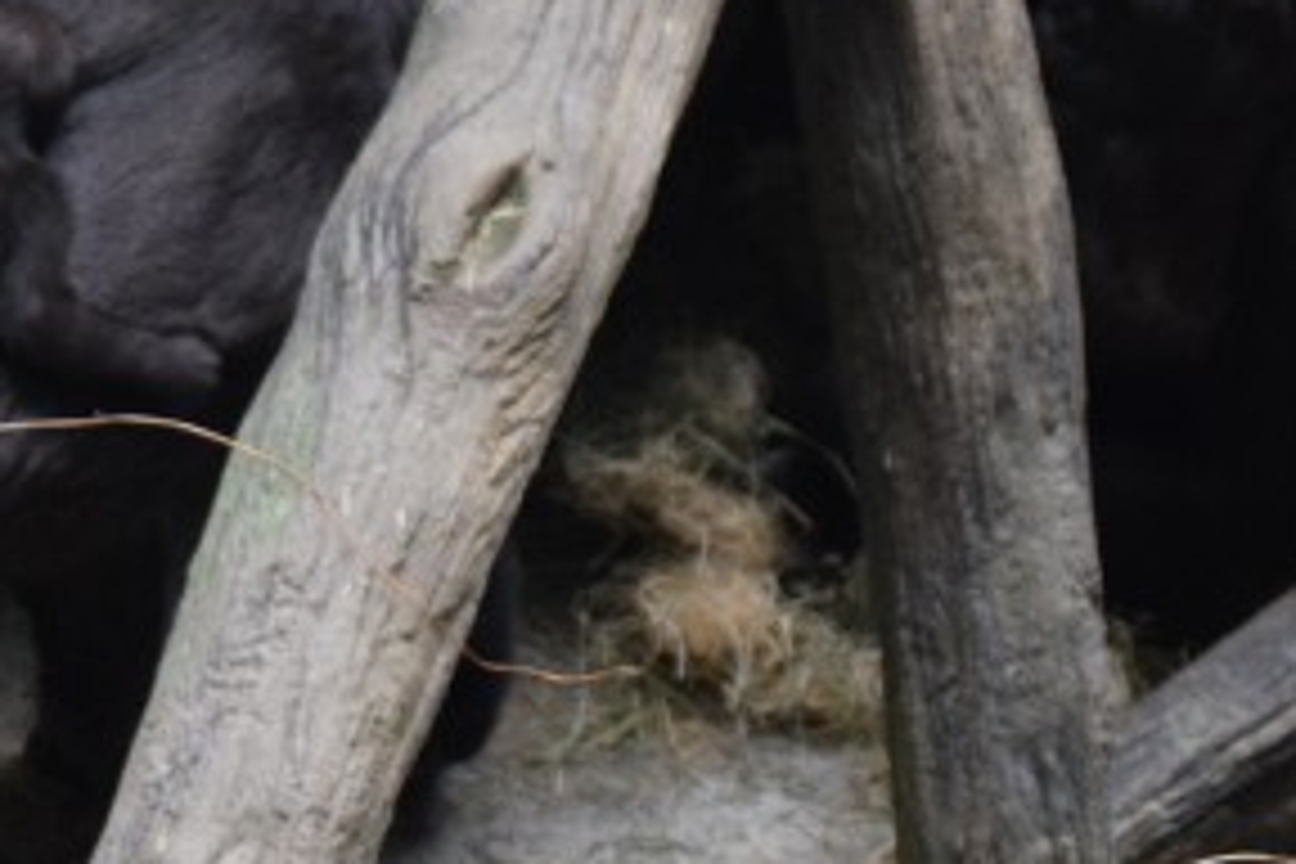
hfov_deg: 5.5
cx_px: -45
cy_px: 396
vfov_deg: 3.7
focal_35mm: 373
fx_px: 13427
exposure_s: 1/125
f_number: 4.2
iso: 1800
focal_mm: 70
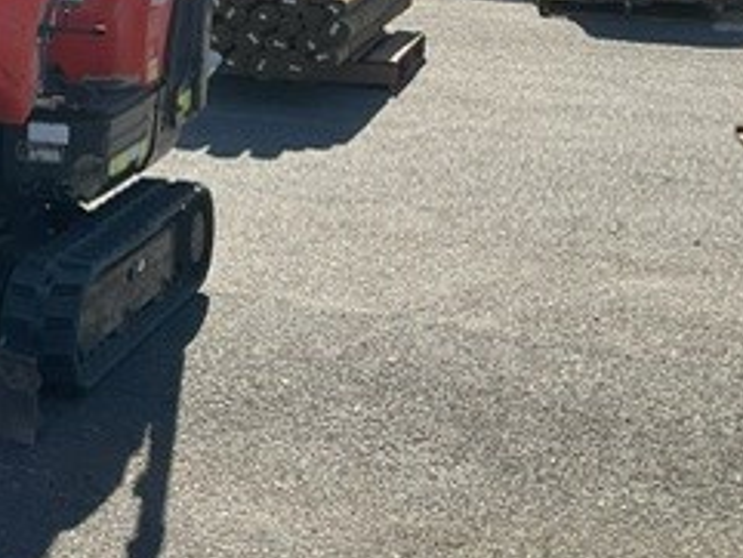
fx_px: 1654
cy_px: 102
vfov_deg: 18.9
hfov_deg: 22.7
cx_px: -207
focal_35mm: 77
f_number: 1.8
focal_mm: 3
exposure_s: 1/1279
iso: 16
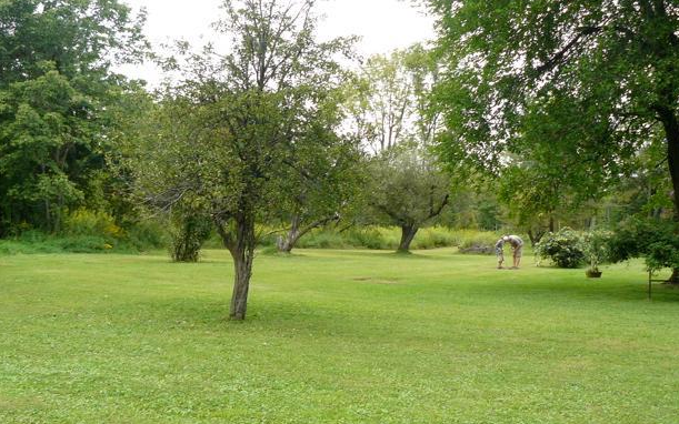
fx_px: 925
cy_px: 226
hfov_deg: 40.2
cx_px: 282
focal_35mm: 50
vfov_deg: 25.8
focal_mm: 6
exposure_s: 1/60
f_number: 2.8
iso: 100
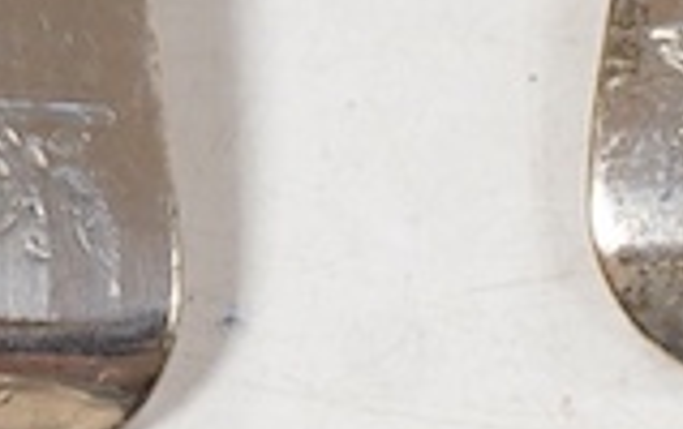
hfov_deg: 7.8
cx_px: 1340
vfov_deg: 5.0
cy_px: 768
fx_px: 4830
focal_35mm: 259
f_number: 8
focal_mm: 30
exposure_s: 1/125
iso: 1250
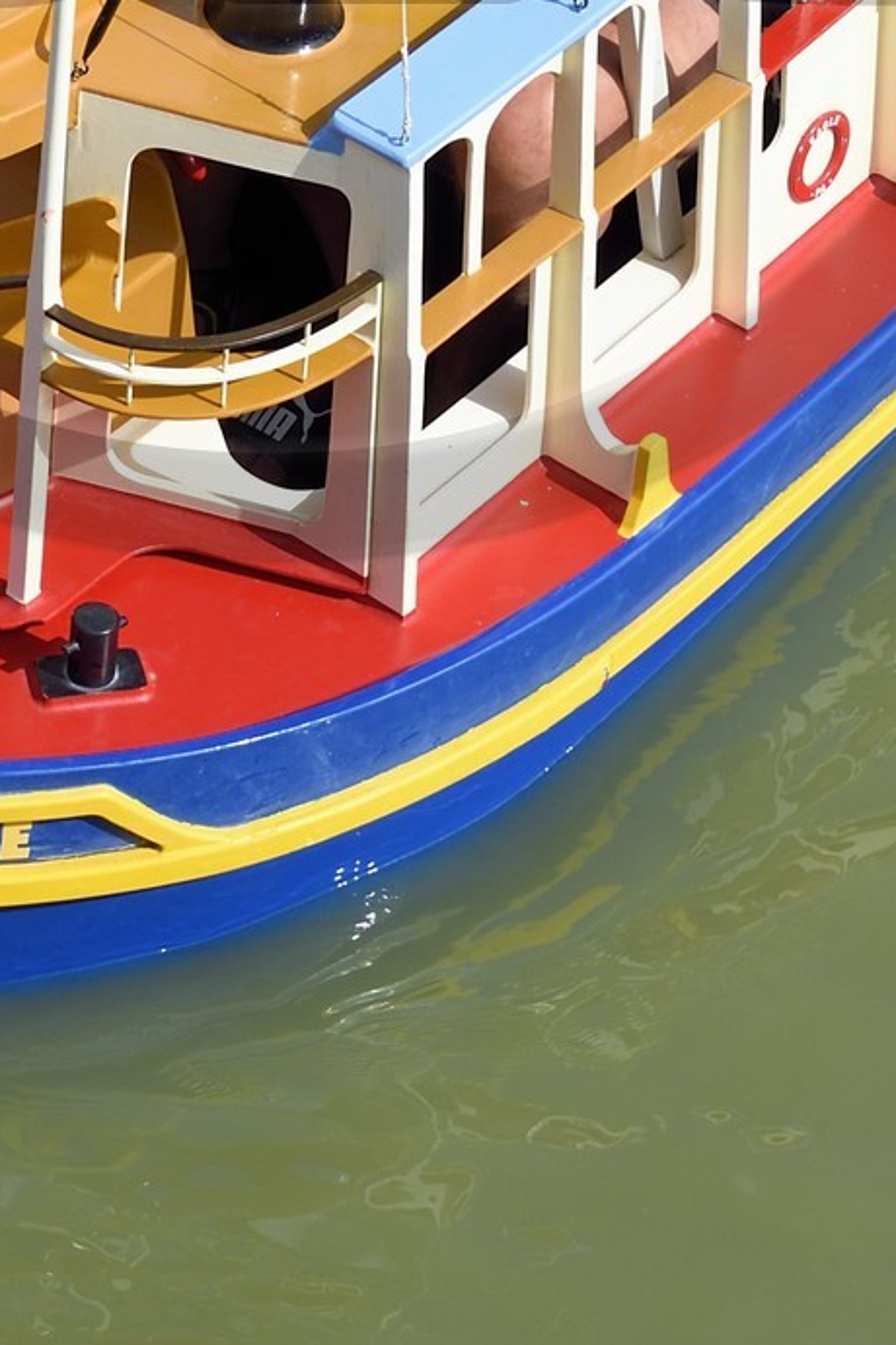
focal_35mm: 202
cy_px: -353
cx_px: 271
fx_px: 7541
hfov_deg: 6.8
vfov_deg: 10.0
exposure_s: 1/400
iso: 200
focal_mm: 58
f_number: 9
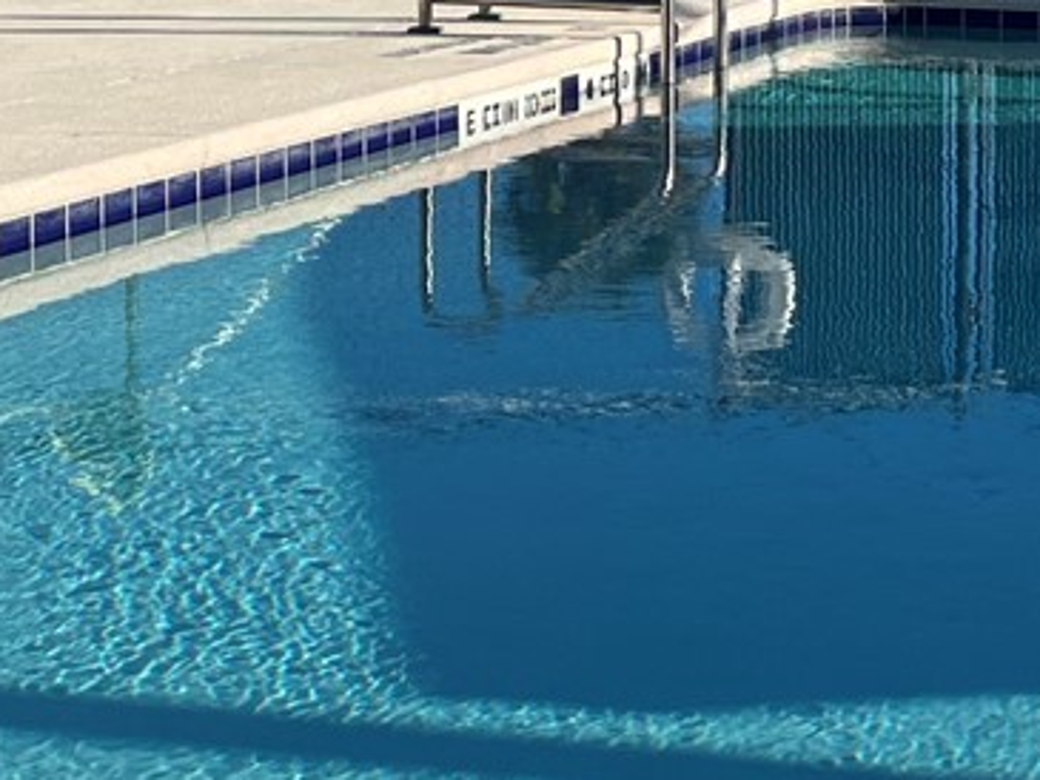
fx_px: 3426
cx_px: 809
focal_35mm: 114
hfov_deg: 17.1
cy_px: 54
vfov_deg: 12.9
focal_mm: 5.7
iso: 50
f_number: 1.5
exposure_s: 1/4274
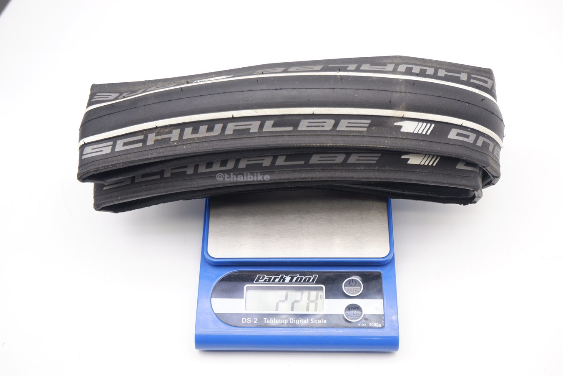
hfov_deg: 38.9
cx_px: 282
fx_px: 798
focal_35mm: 51
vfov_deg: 26.5
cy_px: 188
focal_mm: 34.3
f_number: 5
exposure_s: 1/60
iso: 200
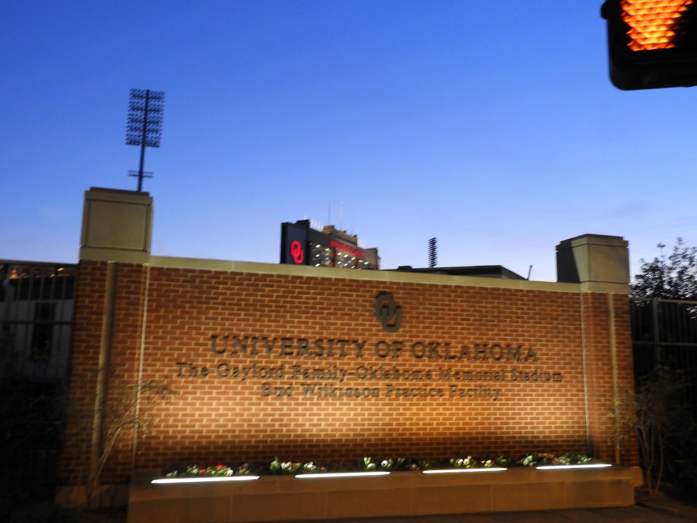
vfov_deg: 46.8
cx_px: 348
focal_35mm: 30
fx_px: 604
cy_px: 262
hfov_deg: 60.0
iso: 400
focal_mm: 5.4
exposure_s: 1/8
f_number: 3.5
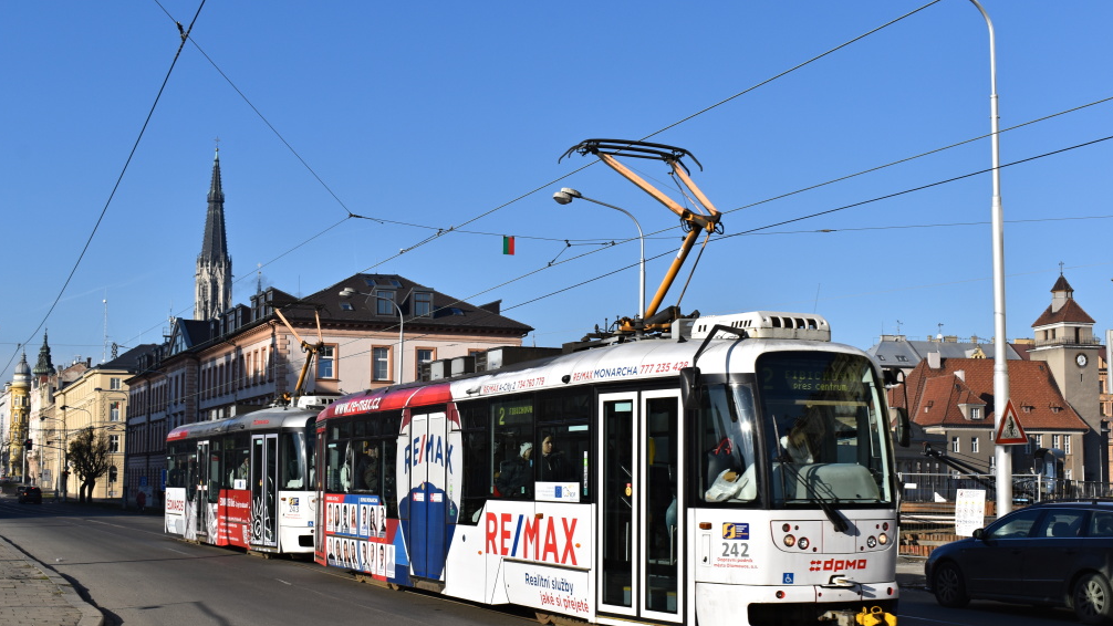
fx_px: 1417
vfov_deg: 24.9
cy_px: 368
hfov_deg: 42.9
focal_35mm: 48
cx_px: 552
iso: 200
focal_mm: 30
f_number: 11
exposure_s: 1/500
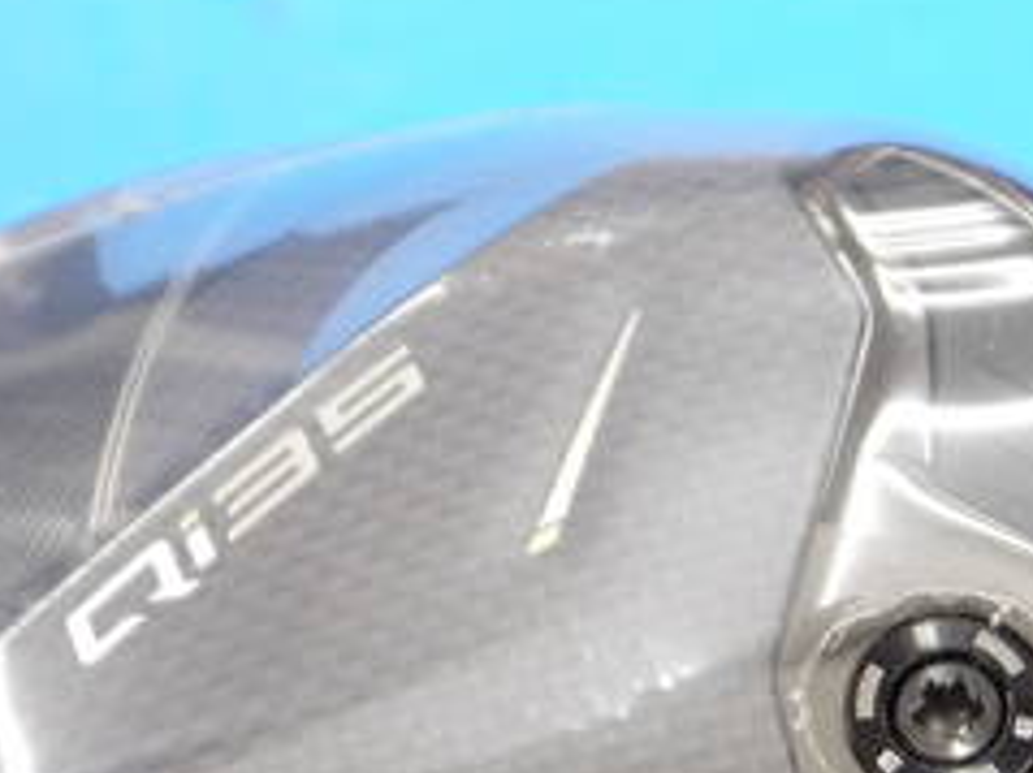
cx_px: 579
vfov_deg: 6.6
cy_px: 903
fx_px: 6711
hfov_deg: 8.8
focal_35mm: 225
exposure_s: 1/60
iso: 800
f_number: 5.6
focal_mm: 42
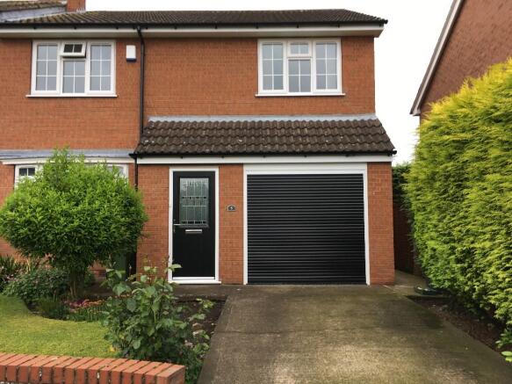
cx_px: 256
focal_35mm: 29
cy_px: 192
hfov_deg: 61.7
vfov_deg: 48.2
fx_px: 429
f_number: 2.2
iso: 25
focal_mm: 4.15
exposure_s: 1/134
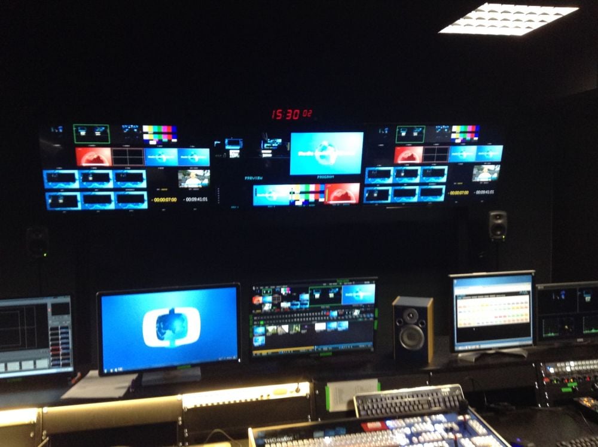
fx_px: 569
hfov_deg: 55.4
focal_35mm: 33
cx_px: 299
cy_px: 224
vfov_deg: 42.8
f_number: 2.4
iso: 160
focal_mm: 3.3
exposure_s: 1/24
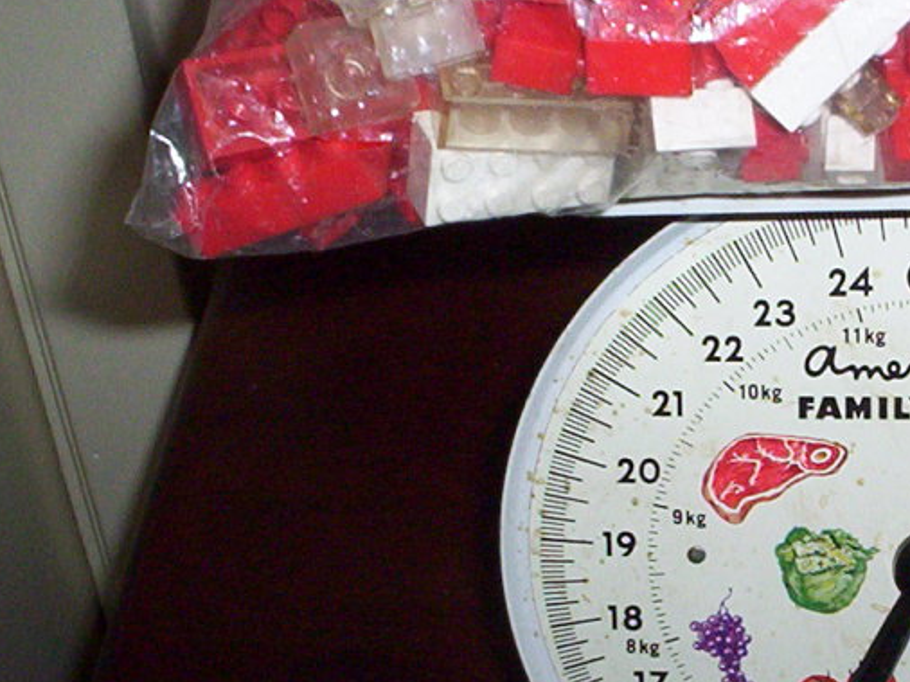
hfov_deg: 21.2
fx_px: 2339
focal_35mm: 89
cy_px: 315
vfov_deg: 16.6
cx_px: 921
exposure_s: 1/60
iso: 140
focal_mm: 4.99
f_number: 4.5
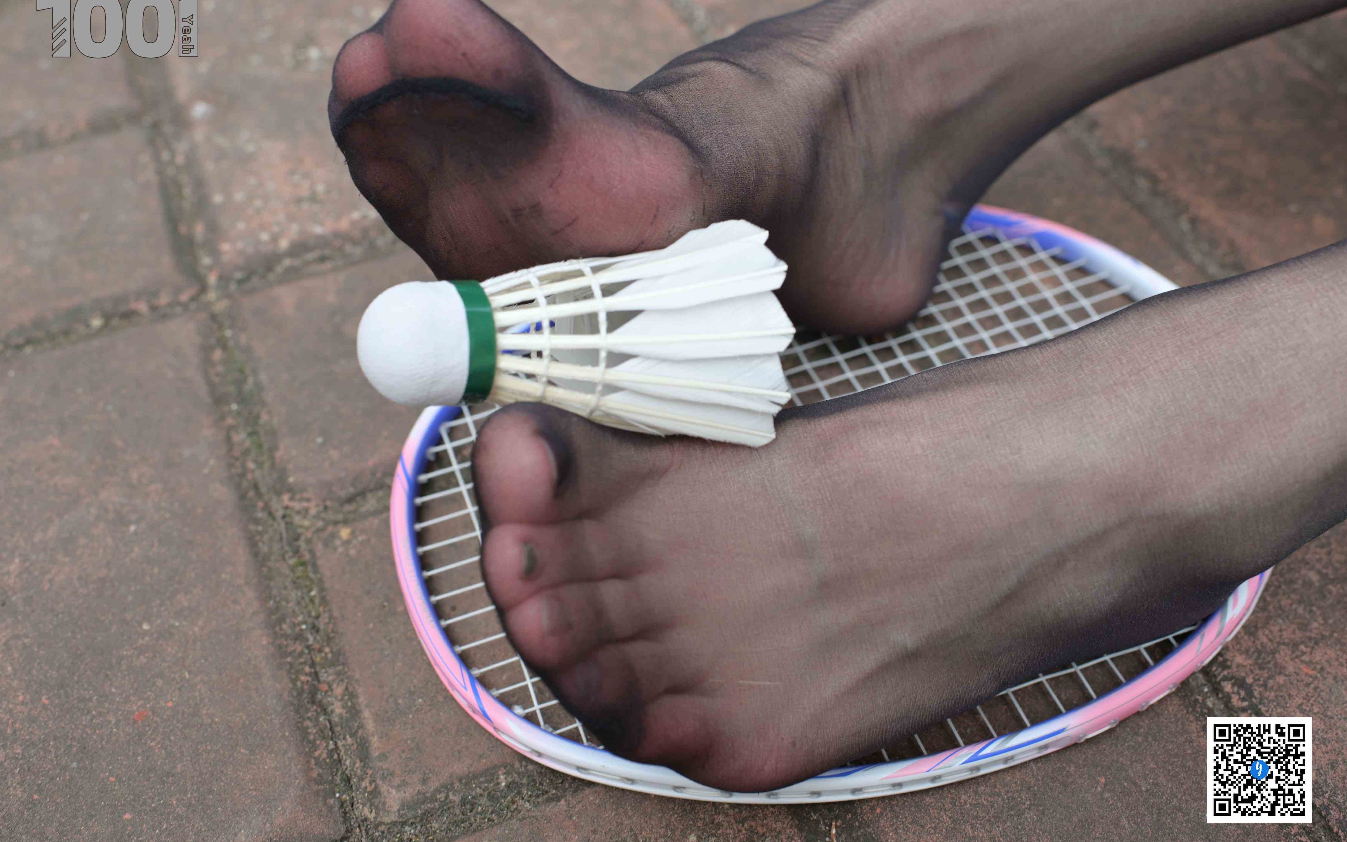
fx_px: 1322
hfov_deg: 54.0
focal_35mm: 36
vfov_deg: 35.3
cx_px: 679
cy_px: 410
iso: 200
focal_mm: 35
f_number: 5.6
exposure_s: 1/250
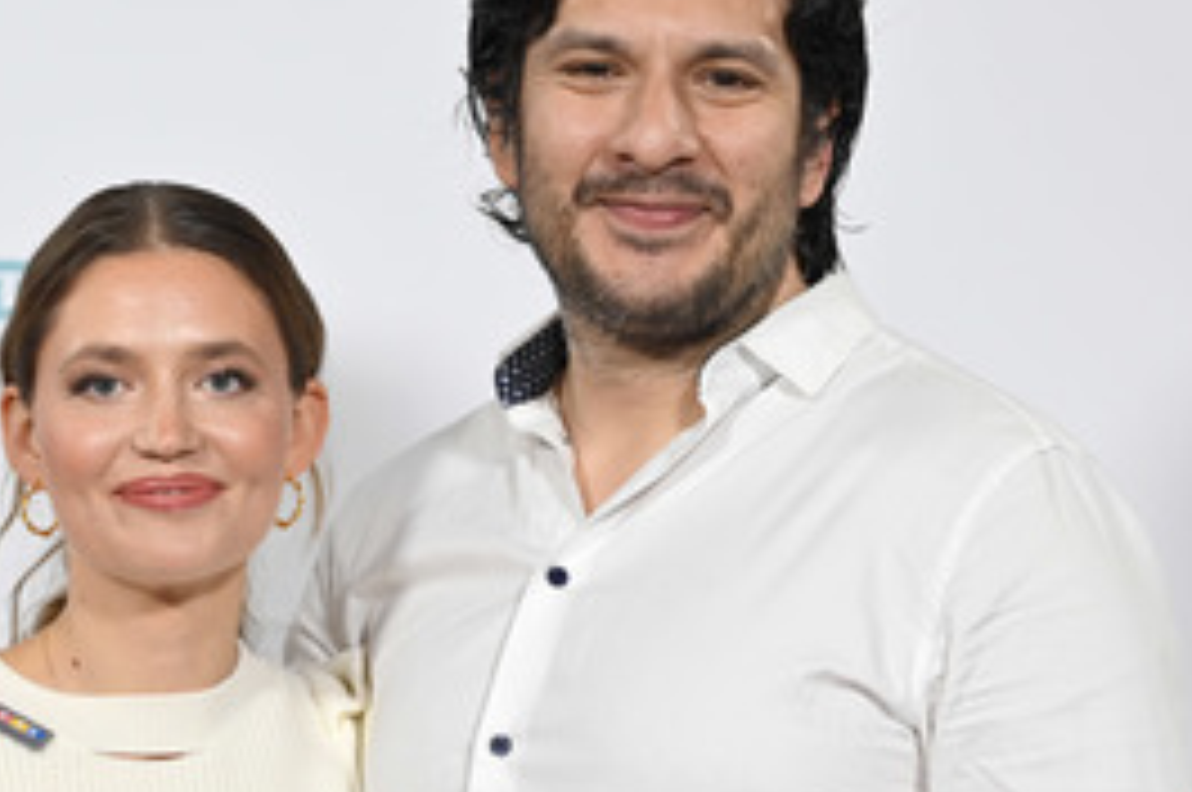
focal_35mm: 167
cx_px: 425
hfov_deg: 12.3
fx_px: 5523
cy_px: 450
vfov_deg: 8.2
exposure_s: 1/320
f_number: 3.5
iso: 1250
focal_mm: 98
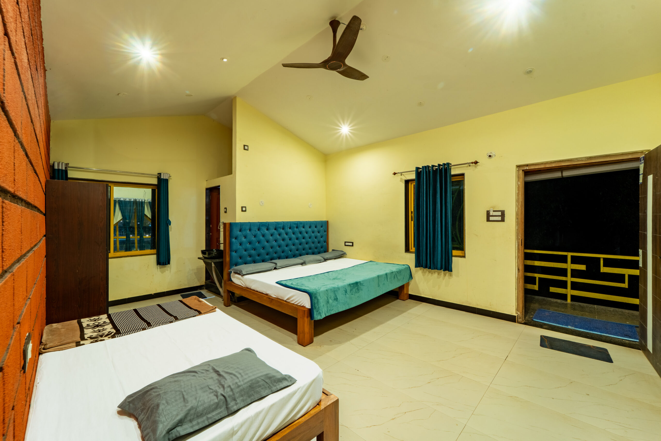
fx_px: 257
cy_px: 220
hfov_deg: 104.3
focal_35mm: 14
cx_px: 330
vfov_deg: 81.2
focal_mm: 14
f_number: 13
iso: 320
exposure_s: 1
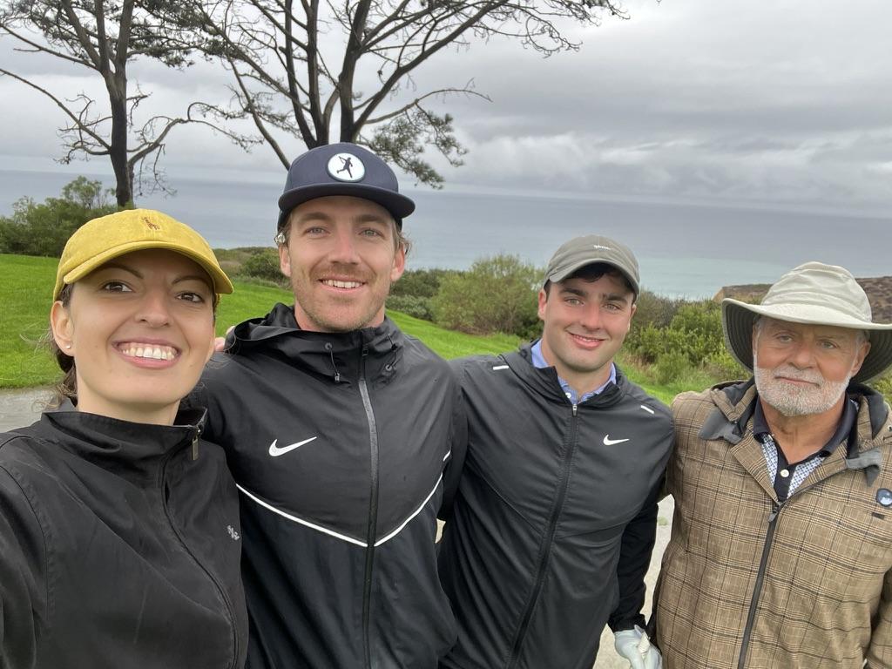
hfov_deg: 73.9
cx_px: 446
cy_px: 334
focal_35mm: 23
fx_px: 593
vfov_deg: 58.9
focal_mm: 2.71
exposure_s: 1/121
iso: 64
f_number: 2.2
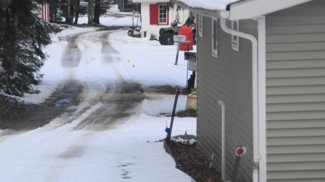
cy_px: 194
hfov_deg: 10.0
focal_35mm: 216
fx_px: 1861
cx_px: 65
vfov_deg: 5.6
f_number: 5
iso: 160
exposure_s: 1/125
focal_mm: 70
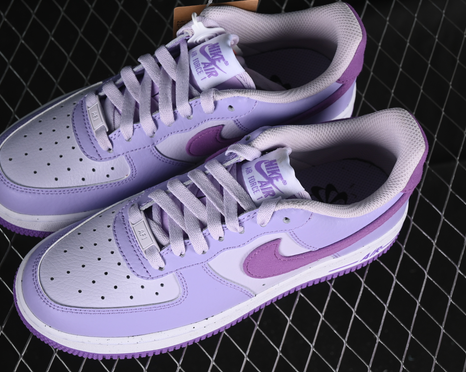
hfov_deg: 22.5
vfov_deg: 18.1
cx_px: 203
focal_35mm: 85
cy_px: 186
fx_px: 1172
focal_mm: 50
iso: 160
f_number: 7.1
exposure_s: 1/80
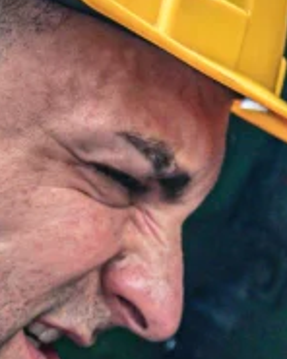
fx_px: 1327
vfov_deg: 14.8
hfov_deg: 10.5
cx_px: 702
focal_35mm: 125
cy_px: 453
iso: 3200
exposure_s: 1/125
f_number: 3.5
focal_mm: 24
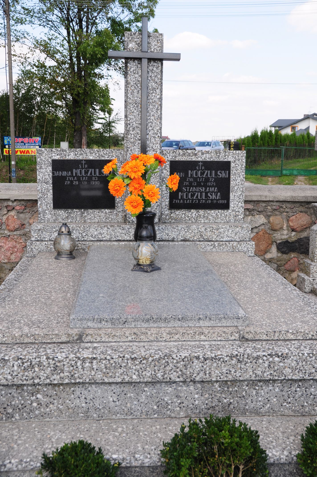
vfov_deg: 49.6
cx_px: 158
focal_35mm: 39
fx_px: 516
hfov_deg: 34.1
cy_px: 238
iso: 200
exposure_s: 1/250
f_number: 7.1
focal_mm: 26
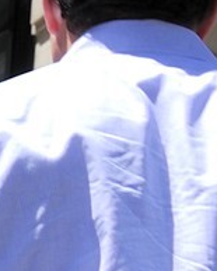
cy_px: 314
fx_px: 1494
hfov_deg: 6.4
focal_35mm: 186
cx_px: -701
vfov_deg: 10.2
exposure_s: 1/320
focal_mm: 24
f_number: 7.1
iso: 200
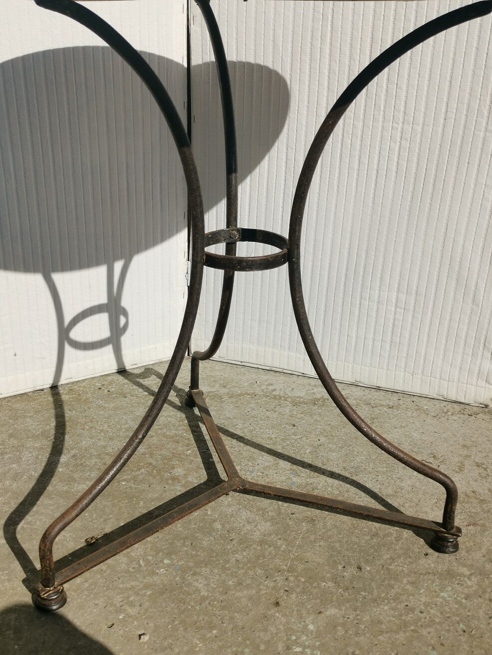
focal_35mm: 36
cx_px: 246
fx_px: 682
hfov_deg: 39.7
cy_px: 328
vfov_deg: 51.3
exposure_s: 1/4785
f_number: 1.8
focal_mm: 5.58
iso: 50
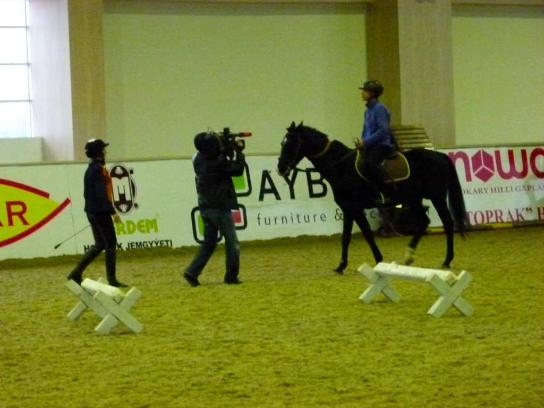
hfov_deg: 12.6
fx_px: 2467
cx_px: 272
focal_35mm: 157
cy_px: 204
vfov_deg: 9.5
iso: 1600
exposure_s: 1/100
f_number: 3.7
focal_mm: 28.3
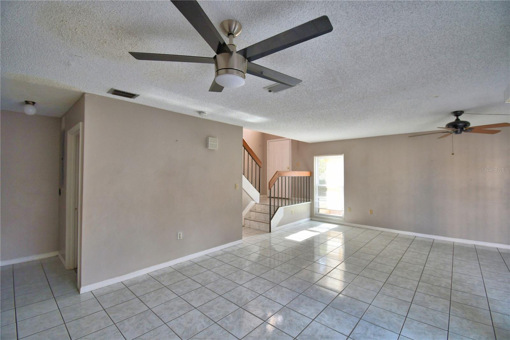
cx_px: 255
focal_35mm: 15
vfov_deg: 77.3
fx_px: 212
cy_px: 170
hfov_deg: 100.4
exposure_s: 1/100
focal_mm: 10
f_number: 4.5
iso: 400
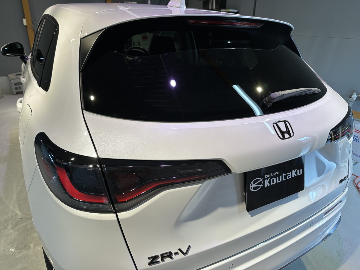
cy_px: 135
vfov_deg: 56.8
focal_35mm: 24
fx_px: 250
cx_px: 180
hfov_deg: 71.6
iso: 50
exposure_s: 1/124
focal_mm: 6.86
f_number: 1.78
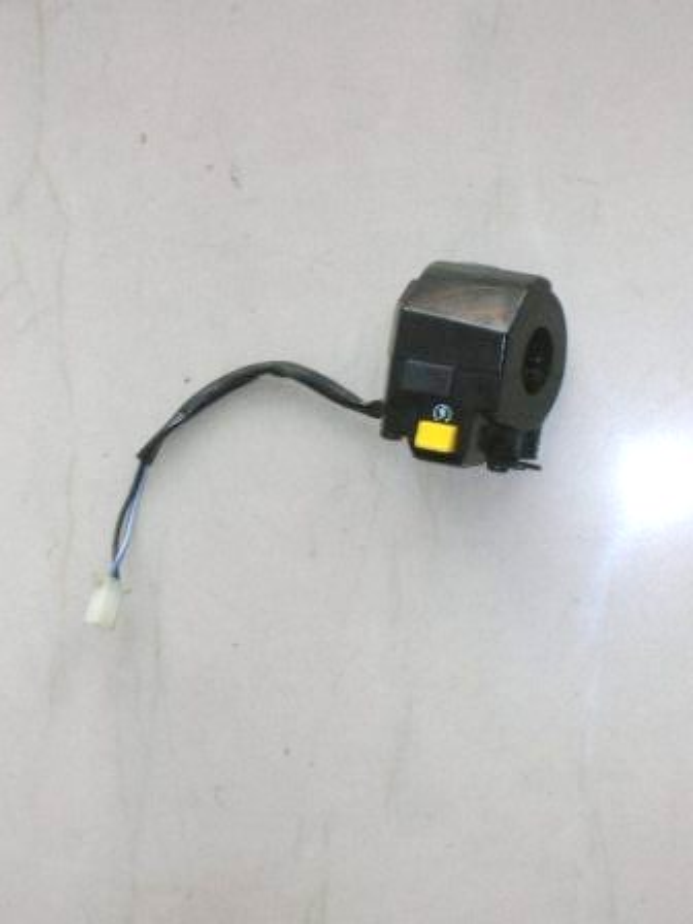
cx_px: 346
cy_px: 462
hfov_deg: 16.2
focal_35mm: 91
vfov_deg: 21.5
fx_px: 2429
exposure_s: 1/30
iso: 50
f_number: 4.5
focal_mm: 15.2
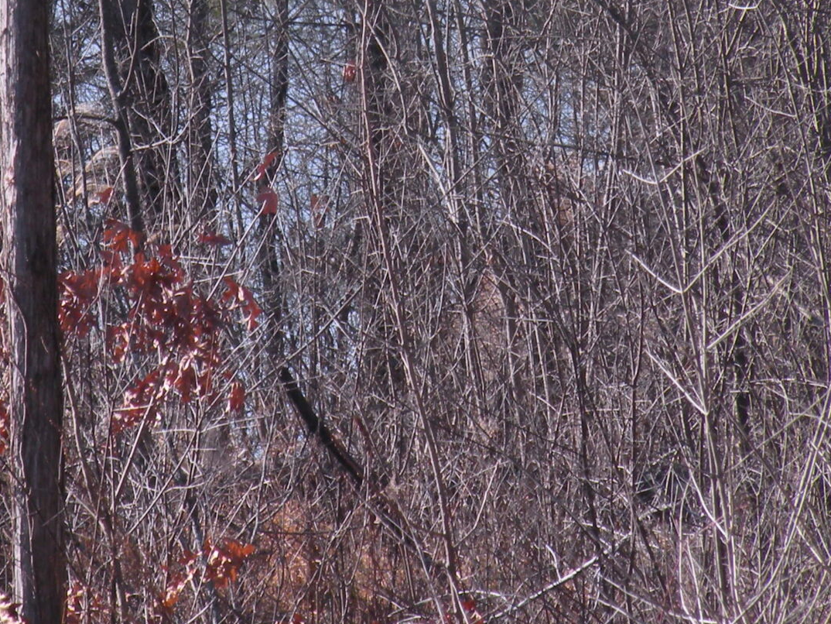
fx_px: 8068
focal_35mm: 336
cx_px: 487
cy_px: -98
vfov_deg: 4.4
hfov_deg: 5.9
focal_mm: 25
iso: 64
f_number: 5.6
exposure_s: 1/180
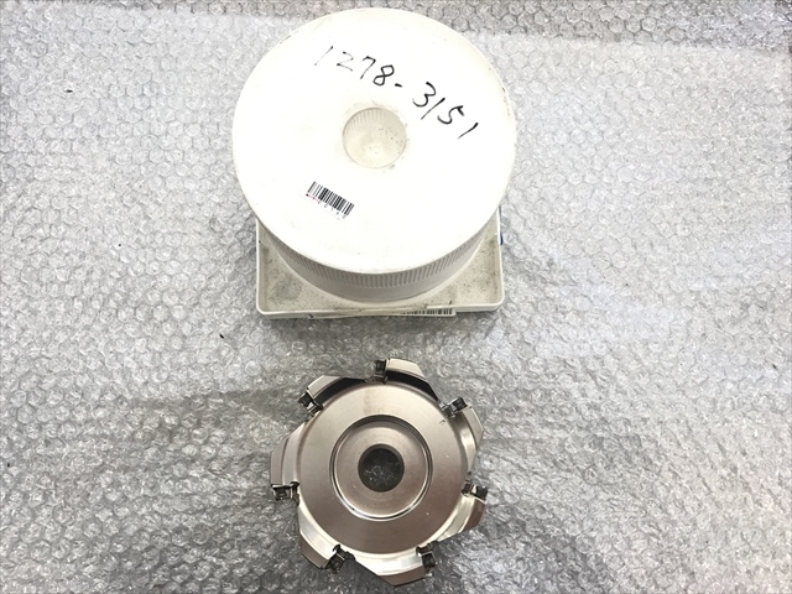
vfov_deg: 49.7
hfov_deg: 63.4
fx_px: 641
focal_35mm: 28
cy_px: 297
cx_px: 396
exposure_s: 1/40
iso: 20
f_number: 1.8
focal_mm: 3.99
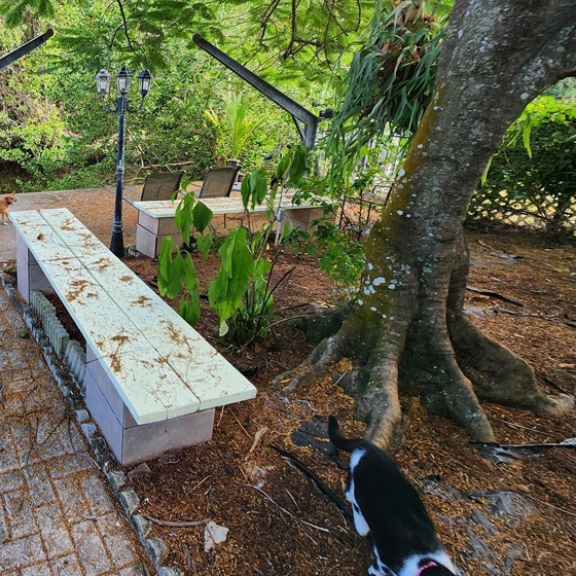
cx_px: 70
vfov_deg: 71.4
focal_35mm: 21
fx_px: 395
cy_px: 232
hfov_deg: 62.0
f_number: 2.2
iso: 50
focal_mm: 2.2
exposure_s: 1/151
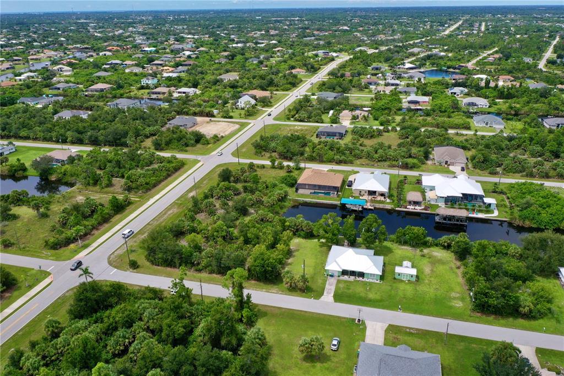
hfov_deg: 65.5
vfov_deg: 46.4
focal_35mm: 28
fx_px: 439
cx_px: 282
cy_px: 188
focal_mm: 10.26
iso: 100
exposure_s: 1/500
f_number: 6.3
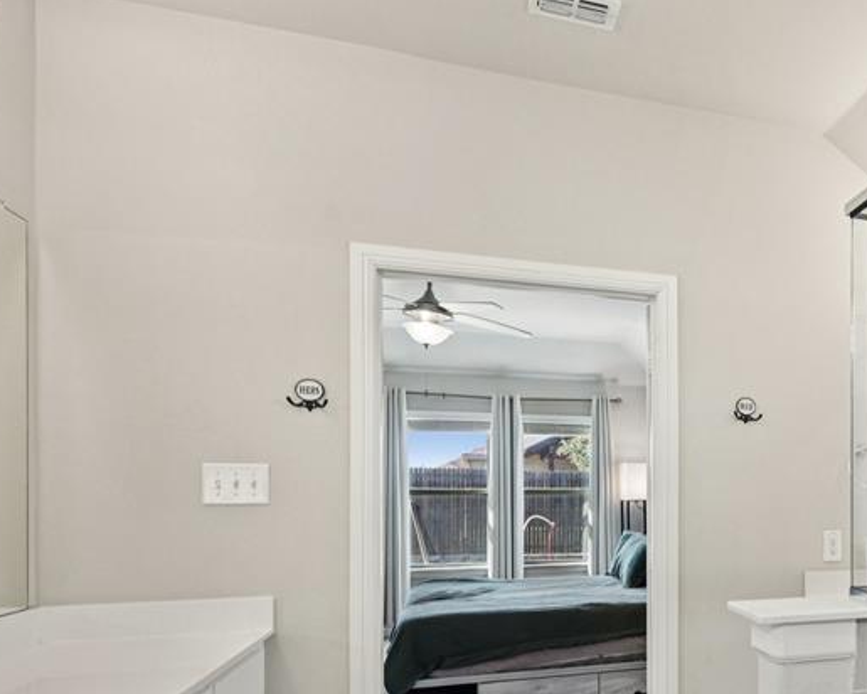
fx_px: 742
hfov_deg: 54.0
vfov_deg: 48.8
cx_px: 756
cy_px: 488
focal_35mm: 29
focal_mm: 15.5
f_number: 8
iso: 400
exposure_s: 1/40
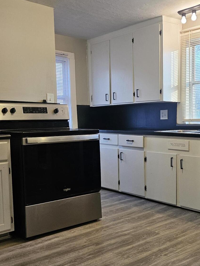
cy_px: 148
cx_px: 162
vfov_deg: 45.7
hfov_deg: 34.0
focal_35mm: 41
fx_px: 316
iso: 200
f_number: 1.8
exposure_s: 1/120
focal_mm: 5.4
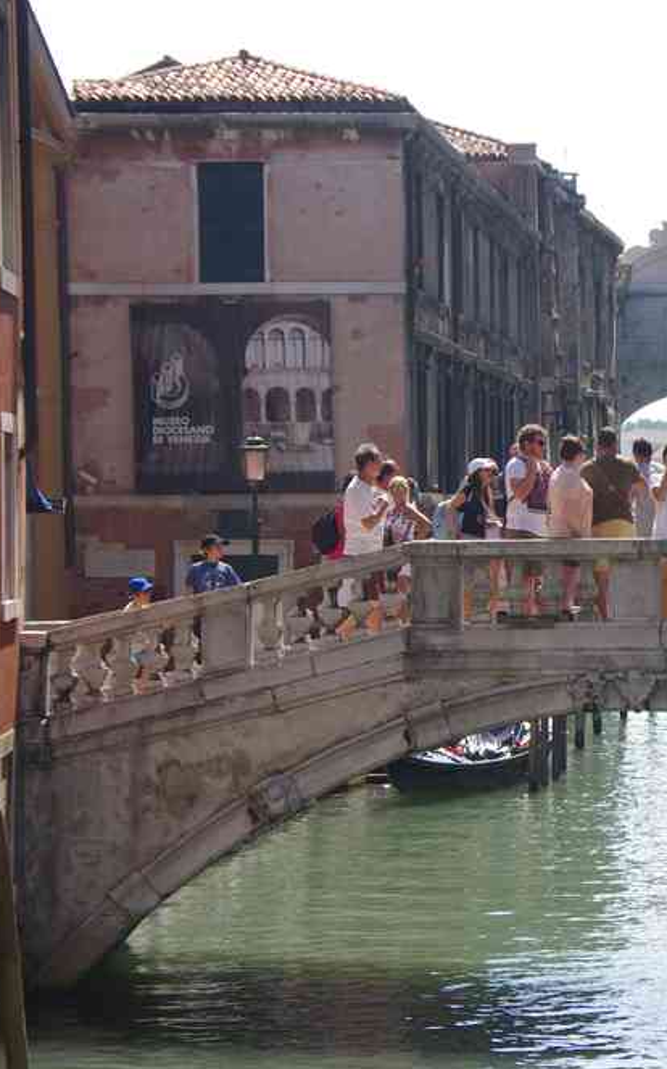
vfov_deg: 16.5
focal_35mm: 127
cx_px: 702
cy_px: 535
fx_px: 3689
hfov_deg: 10.2
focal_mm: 55
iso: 200
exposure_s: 1/100
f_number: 9
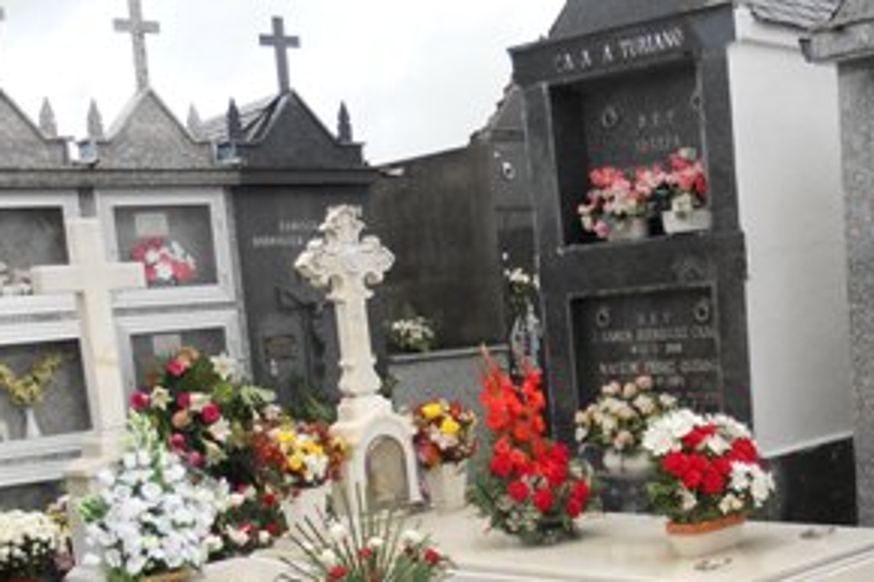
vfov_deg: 21.2
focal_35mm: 62
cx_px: 660
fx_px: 1504
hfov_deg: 31.8
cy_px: 579
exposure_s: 1/160
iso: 80
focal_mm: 4.9
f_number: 3.2
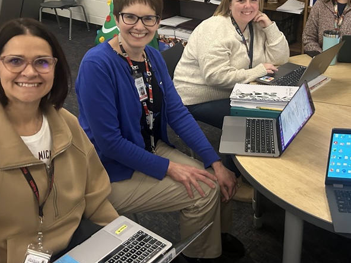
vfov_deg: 31.9
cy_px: 84
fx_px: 456
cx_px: 205
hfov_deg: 41.9
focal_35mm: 45
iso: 500
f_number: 1.5
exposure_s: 1/60
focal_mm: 5.7
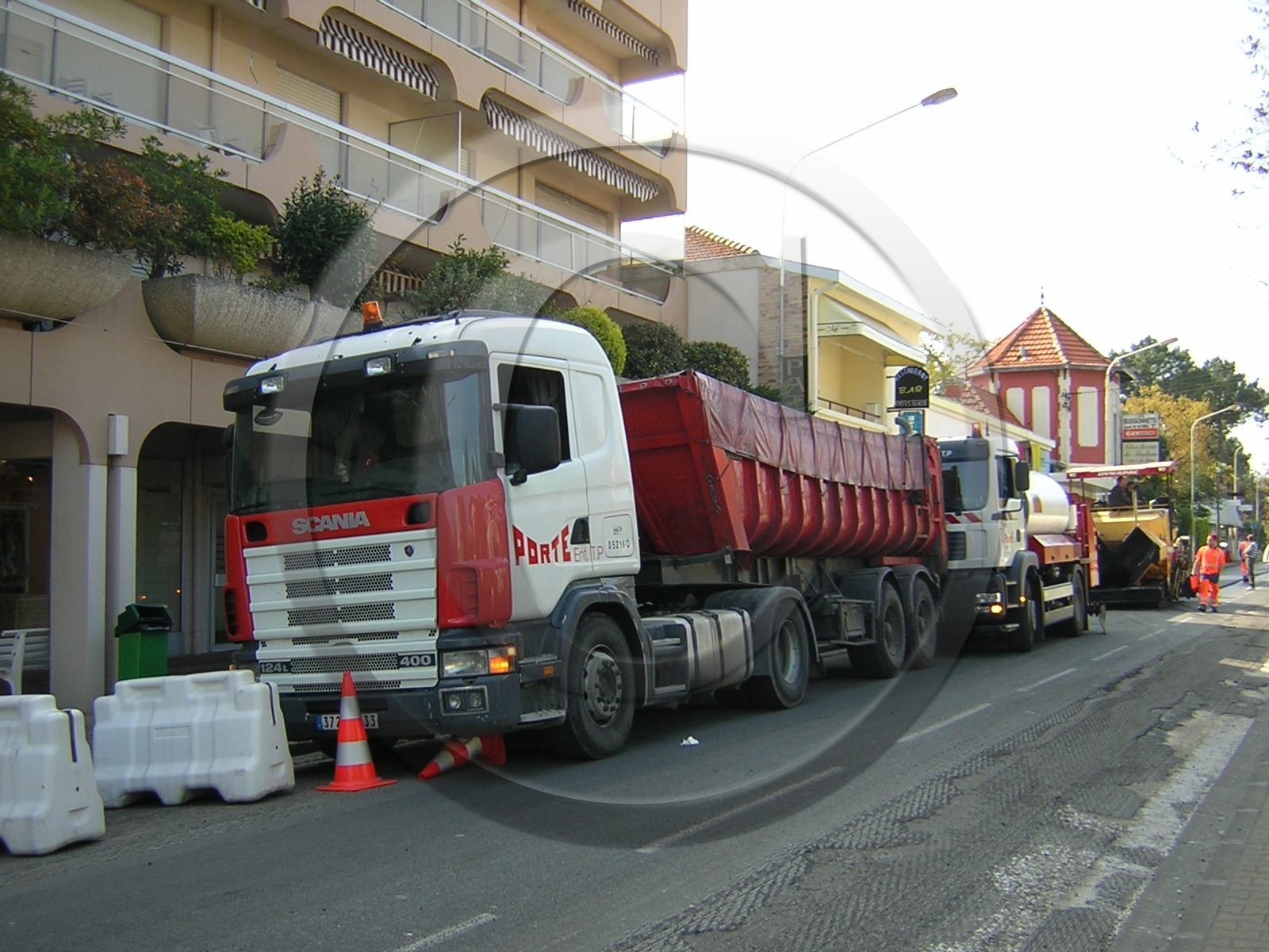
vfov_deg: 39.7
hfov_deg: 51.4
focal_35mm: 36
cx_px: 634
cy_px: 476
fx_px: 1320
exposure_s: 1/315
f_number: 2.6
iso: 100
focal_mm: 4.7
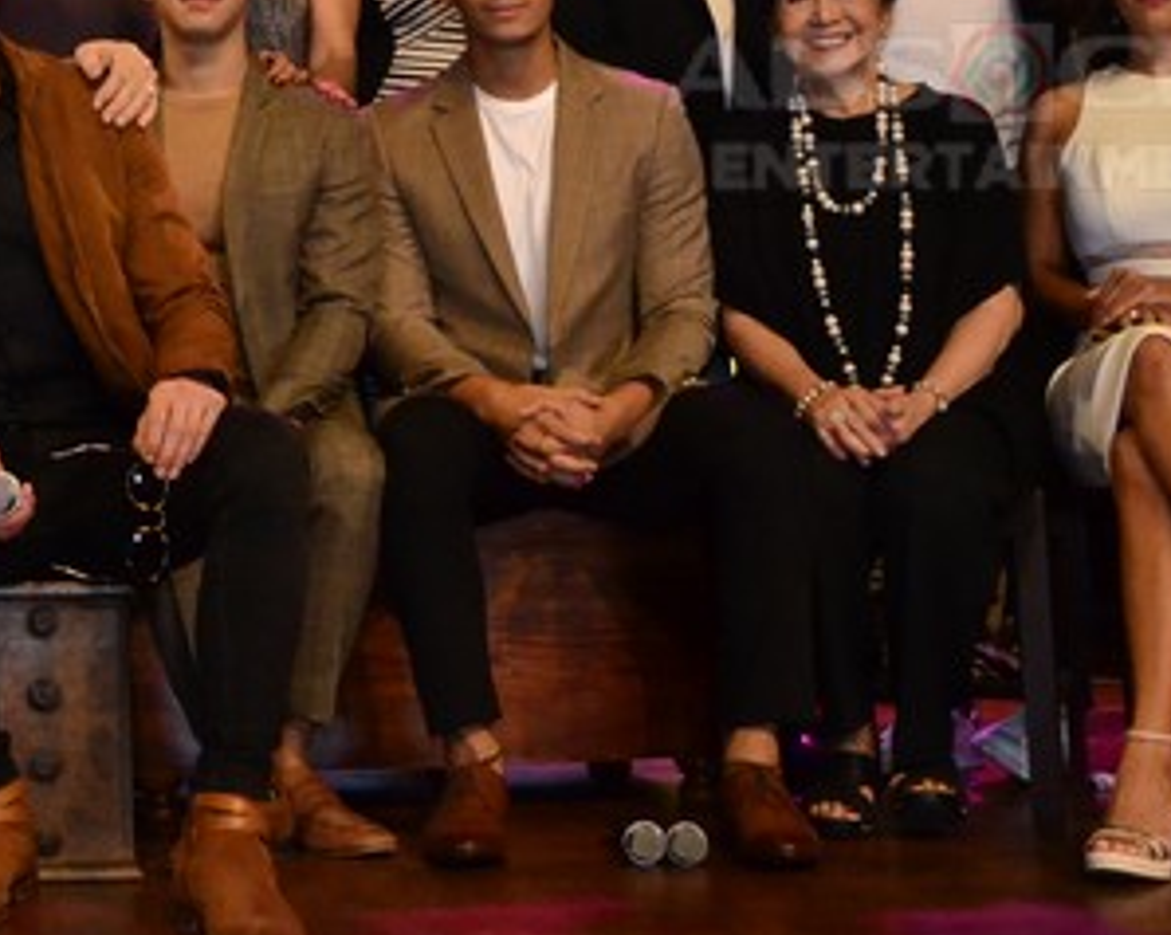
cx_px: -149
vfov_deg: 19.1
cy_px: 153
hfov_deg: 22.6
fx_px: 2745
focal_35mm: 79
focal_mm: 21
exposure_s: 1/160
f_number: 9
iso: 2500
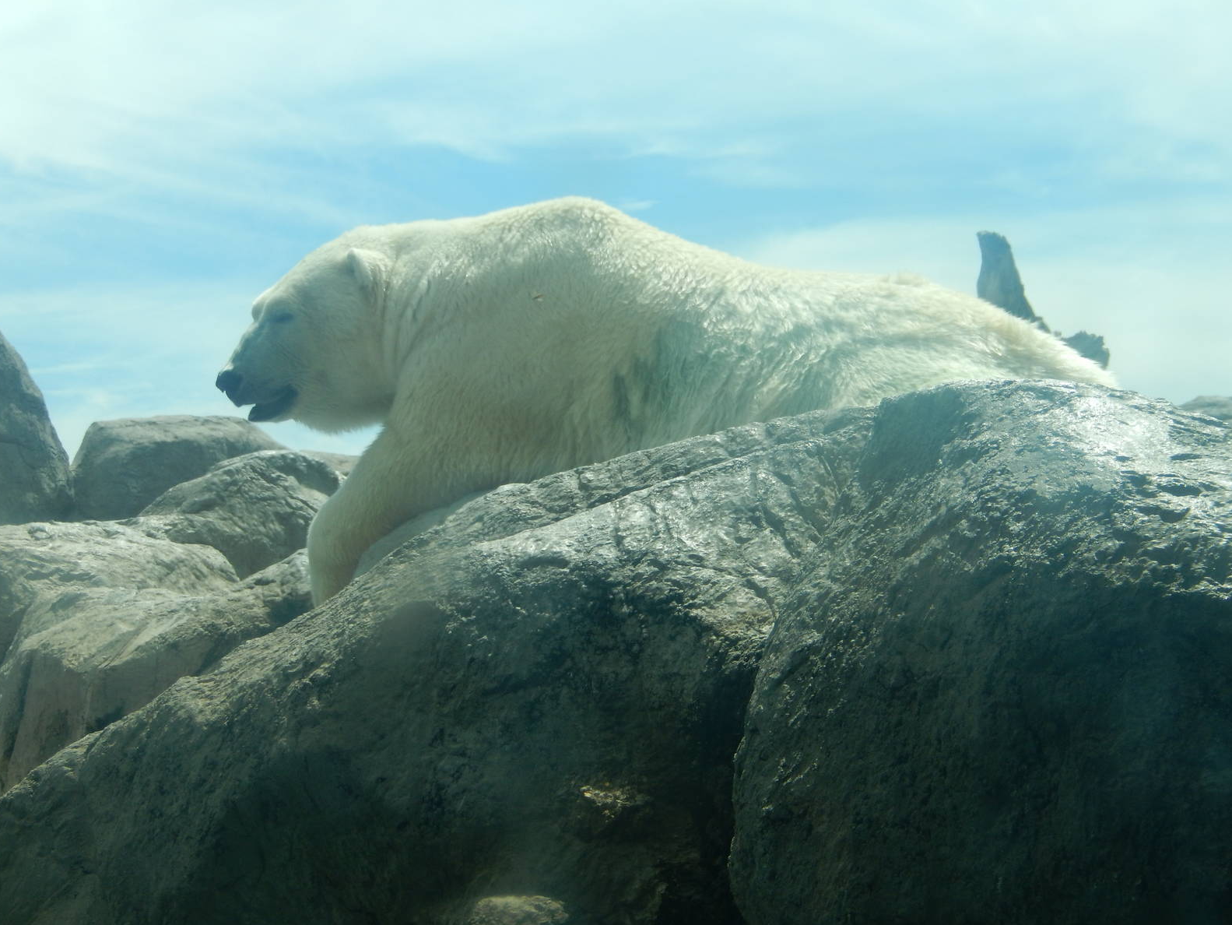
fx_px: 3417
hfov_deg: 20.4
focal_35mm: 96
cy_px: 459
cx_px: 612
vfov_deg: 15.4
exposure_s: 1/500
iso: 125
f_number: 5.2
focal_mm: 17
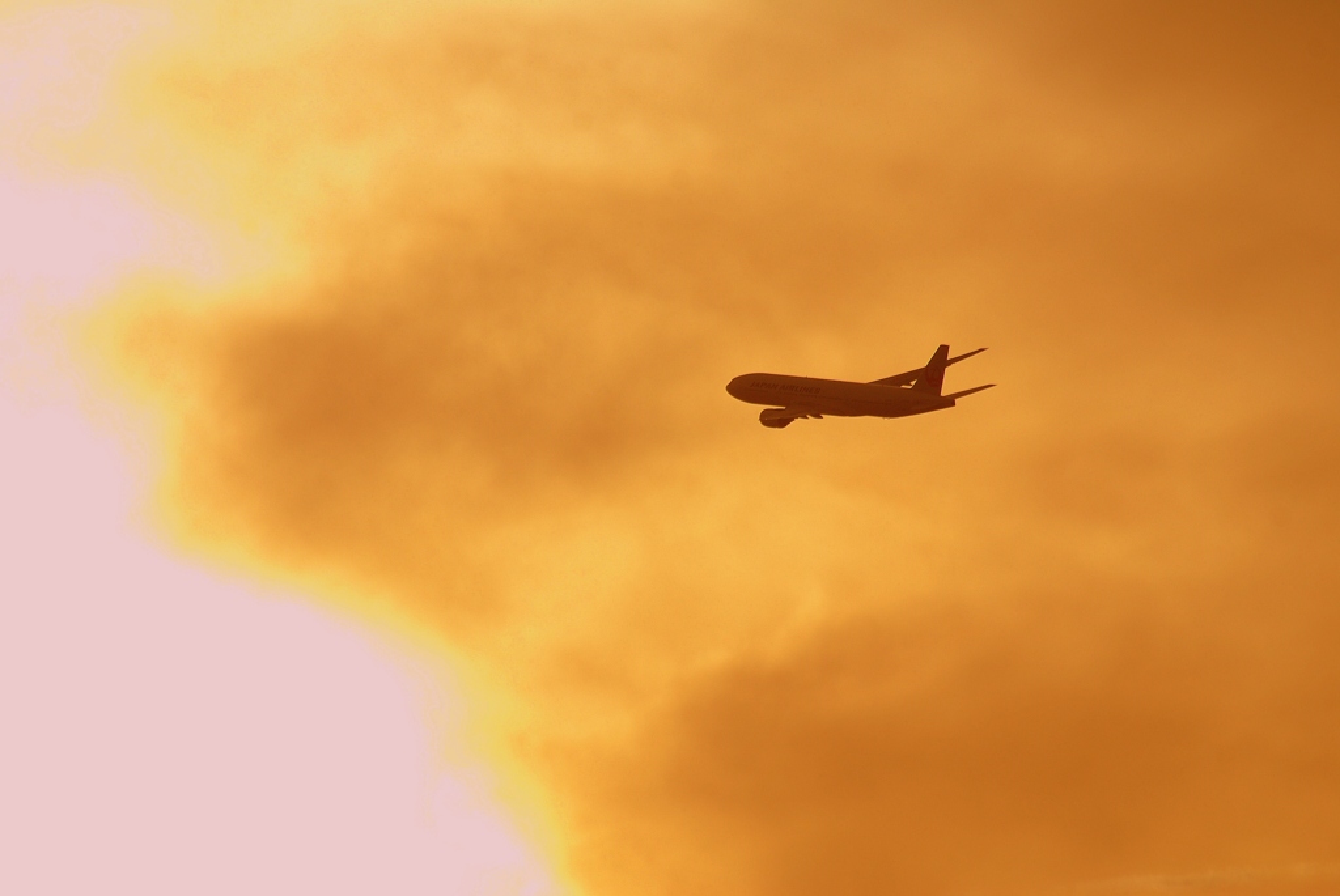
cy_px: 448
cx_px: 670
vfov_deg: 3.1
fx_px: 16766
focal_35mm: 450
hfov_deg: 4.6
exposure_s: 1/640
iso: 100
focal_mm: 300
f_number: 9
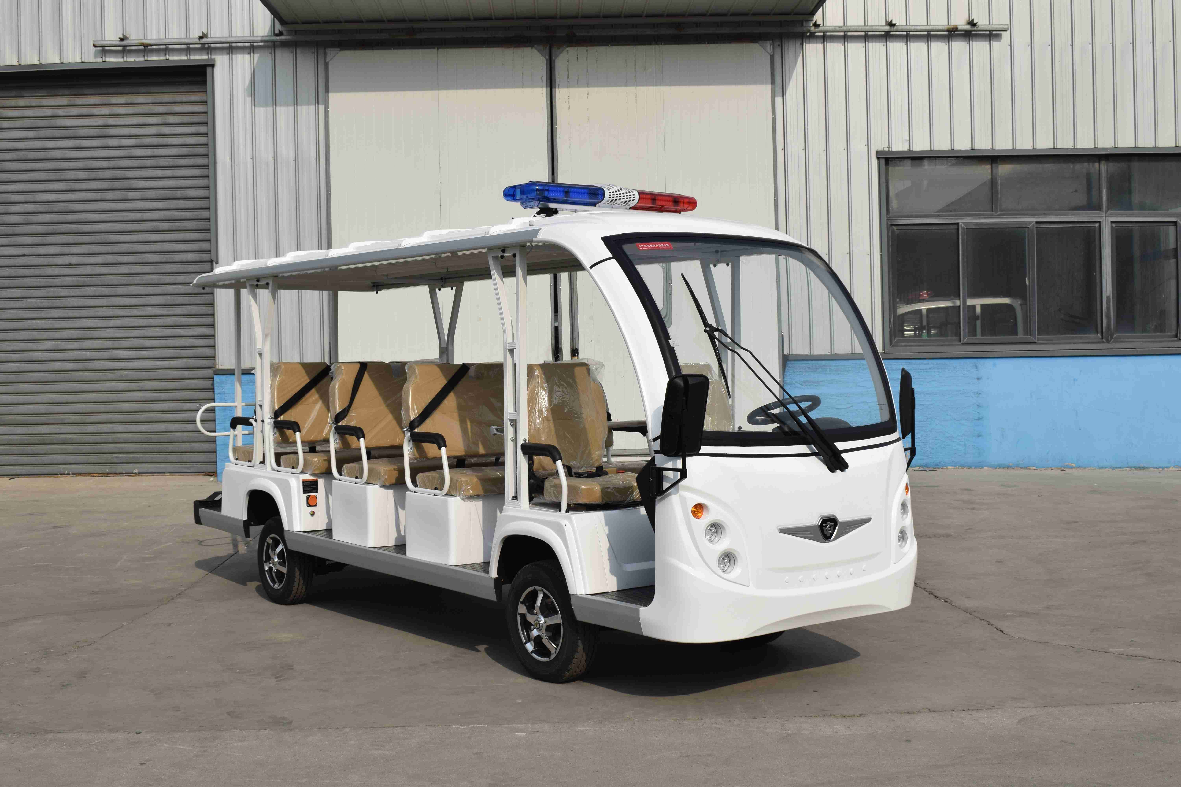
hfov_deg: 47.9
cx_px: 590
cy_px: 394
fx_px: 1329
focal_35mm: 40
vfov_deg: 33.0
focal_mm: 27
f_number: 11
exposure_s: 1/400
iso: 200
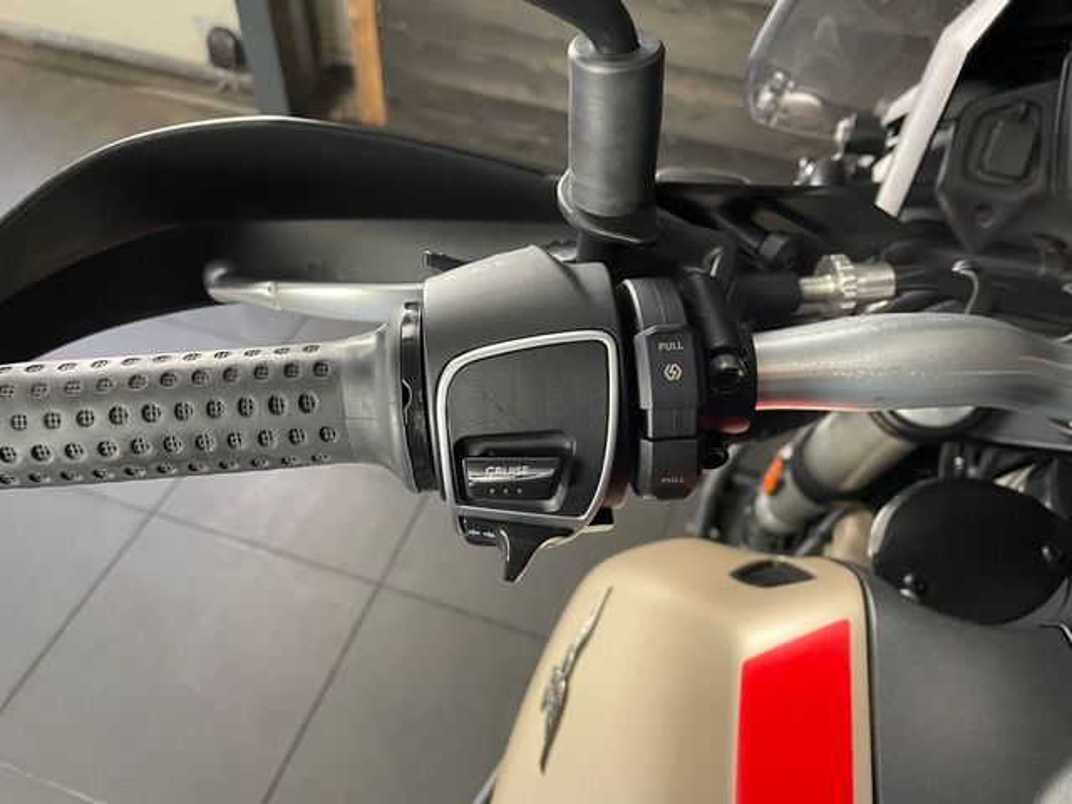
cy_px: 402
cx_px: 536
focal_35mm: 26
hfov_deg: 67.3
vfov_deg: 53.1
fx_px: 805
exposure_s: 1/33
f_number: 1.6
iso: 320
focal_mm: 4.2
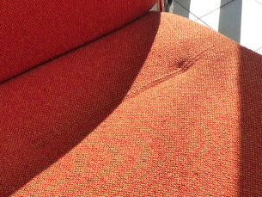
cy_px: 181
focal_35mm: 63
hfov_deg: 30.7
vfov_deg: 22.7
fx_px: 477
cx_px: 125
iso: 250
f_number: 4
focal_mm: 5.5
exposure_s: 1/800
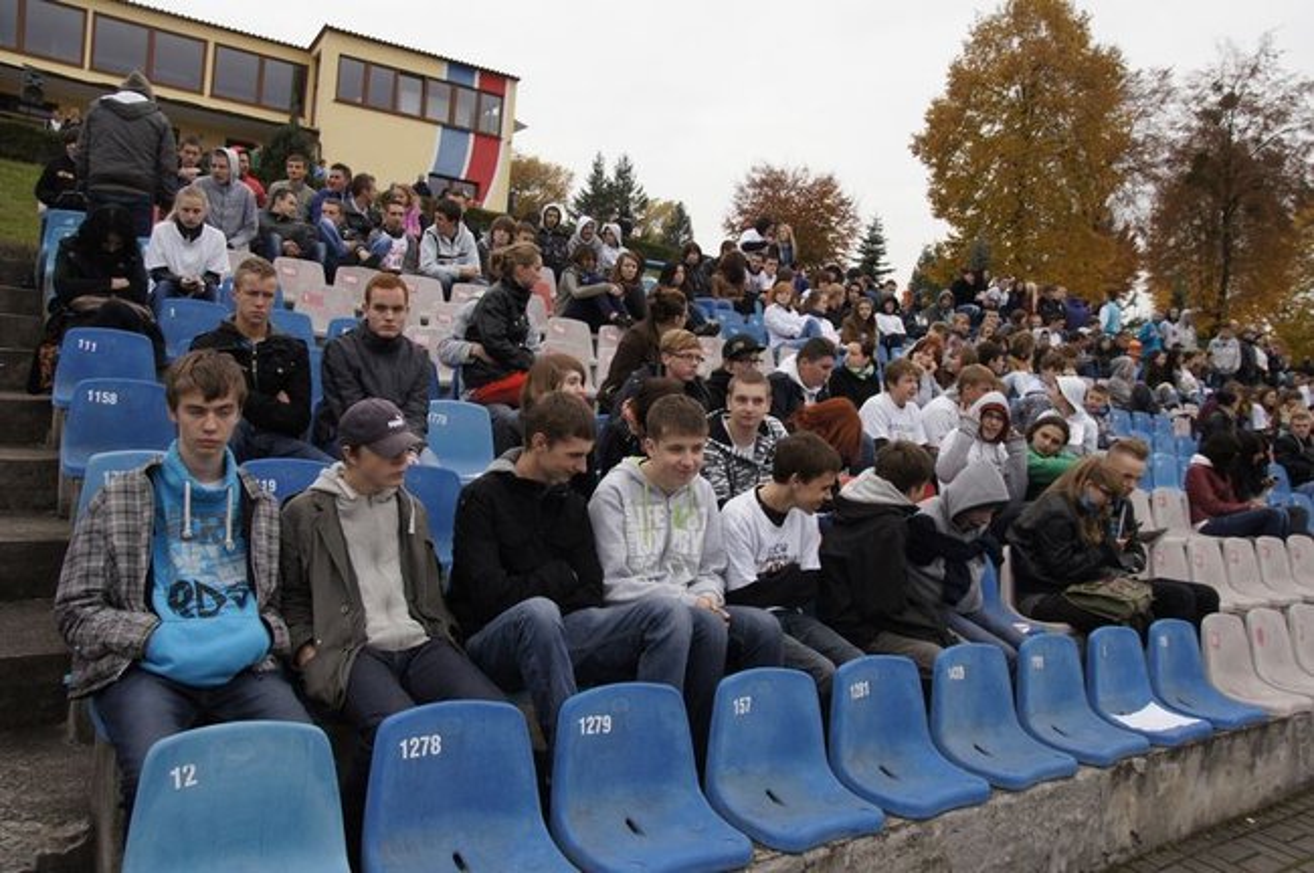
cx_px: 657
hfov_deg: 70.5
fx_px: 930
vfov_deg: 50.3
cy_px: 436
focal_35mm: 26
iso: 1600
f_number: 6.3
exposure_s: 1/1600
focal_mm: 17
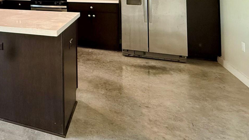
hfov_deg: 53.3
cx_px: 32
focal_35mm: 33
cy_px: -23
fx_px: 218
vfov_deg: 30.7
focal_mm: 2.22
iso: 320
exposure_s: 1/60
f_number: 2.2
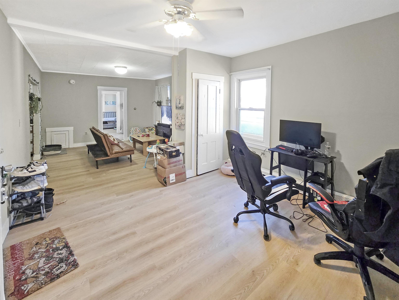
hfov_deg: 106.2
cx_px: 200
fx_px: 150
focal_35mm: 13
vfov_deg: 89.9
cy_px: 150
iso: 160
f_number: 2.2
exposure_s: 1/60
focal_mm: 2.2
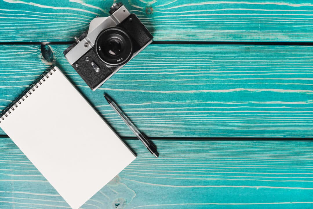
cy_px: 104
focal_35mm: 50
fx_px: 435
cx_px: 156
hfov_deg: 39.6
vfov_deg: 27.0
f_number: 7.1
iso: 160
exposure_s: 1/160
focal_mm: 50
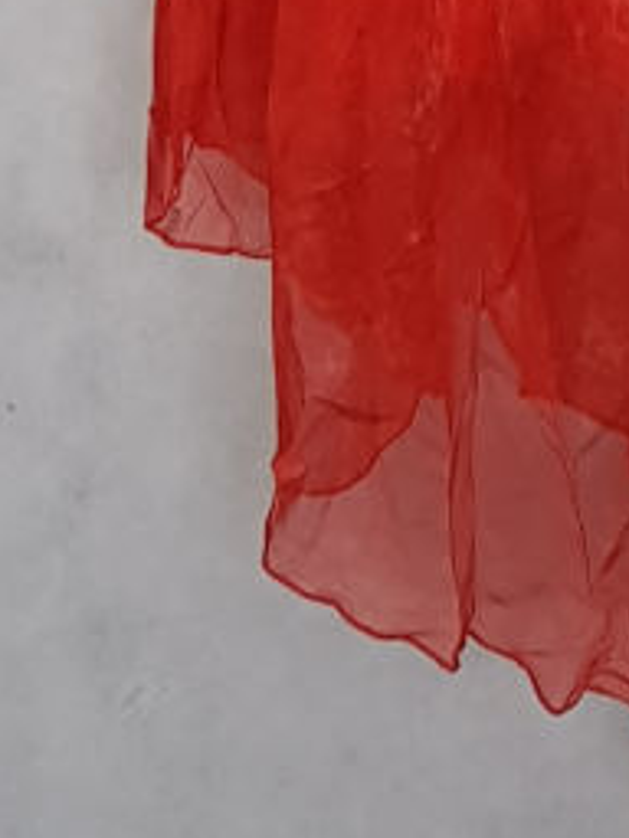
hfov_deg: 12.1
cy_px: -975
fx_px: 2859
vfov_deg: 13.6
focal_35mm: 118
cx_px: 865
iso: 100
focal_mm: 4.2
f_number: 1.7
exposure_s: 1/50
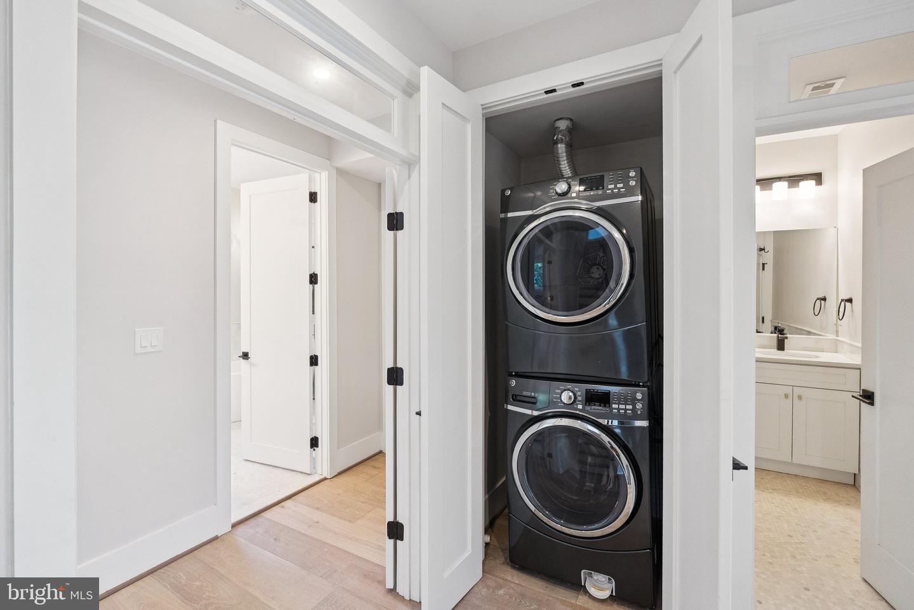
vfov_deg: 73.8
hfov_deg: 96.7
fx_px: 406
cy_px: 305
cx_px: 457
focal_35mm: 16
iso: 1250
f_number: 4
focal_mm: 16
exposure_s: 1/125
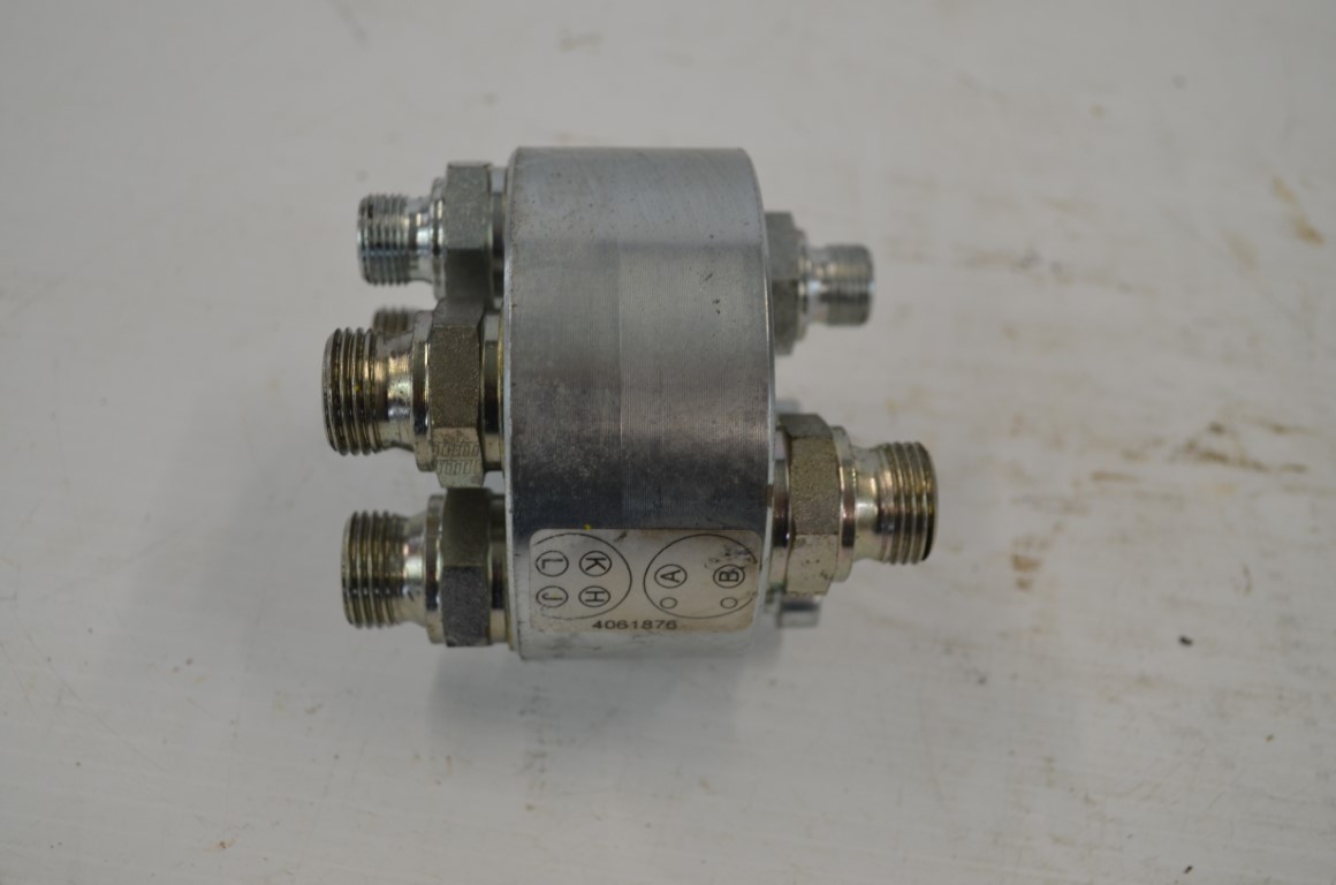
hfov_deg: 49.6
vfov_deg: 34.1
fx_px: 1444
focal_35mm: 39
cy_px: 442
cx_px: 668
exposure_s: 1/100
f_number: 5.6
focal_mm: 26
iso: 400
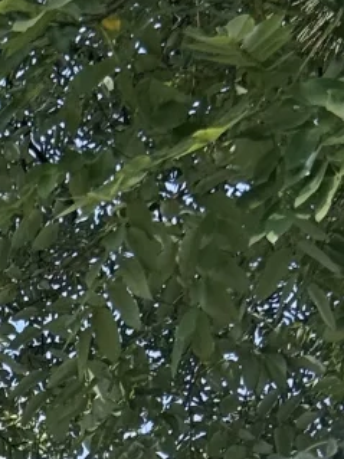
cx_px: -432
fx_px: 2877
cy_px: 1004
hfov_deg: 6.6
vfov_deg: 8.5
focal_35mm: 217
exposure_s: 1/1167
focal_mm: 6.76
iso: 80
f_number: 1.78
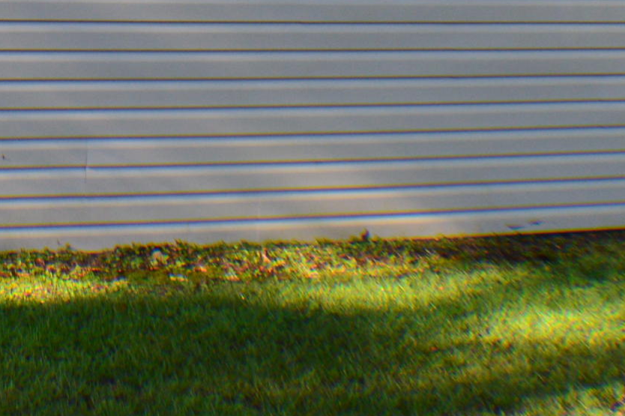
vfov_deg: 8.8
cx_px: 18
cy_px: -262
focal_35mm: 151
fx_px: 2620
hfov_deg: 13.4
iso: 400
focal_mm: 28
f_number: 9
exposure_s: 1/100
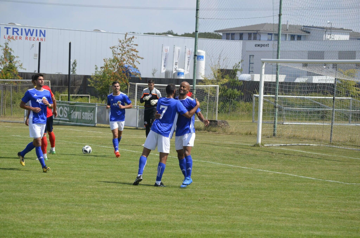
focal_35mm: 150
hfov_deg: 13.7
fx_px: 1497
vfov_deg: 9.1
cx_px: 180
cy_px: 119
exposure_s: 1/1600
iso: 400
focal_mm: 100
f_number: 6.3
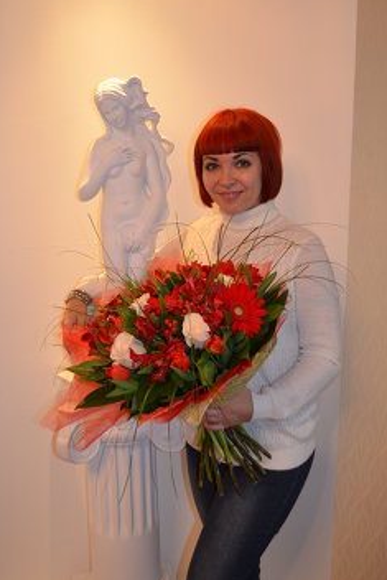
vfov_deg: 48.4
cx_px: 208
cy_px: 278
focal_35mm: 40
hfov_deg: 33.4
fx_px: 644
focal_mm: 24
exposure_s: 1/60
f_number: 4
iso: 800
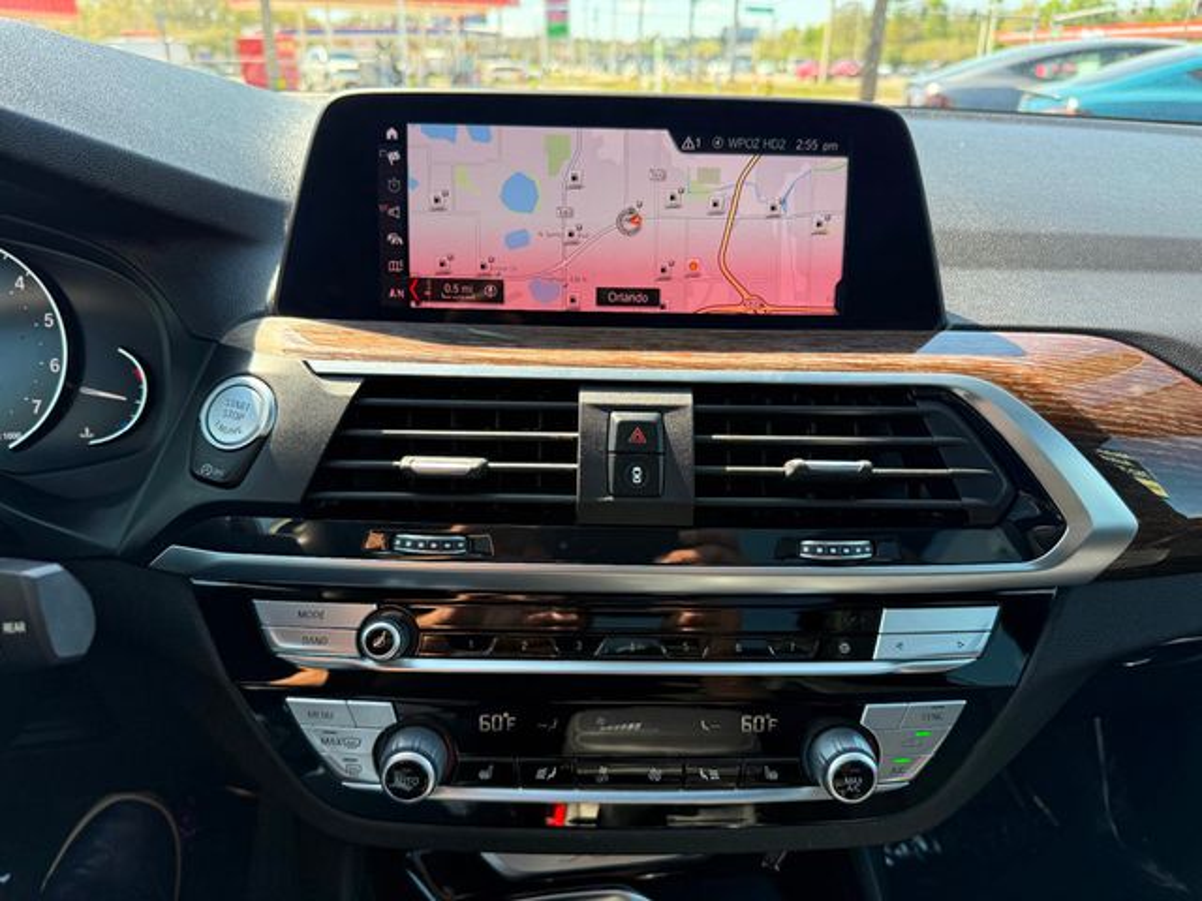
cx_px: 601
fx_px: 833
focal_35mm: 24
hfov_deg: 71.6
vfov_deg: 56.8
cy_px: 450
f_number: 1.78
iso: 100
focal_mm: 6.76
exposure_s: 1/473
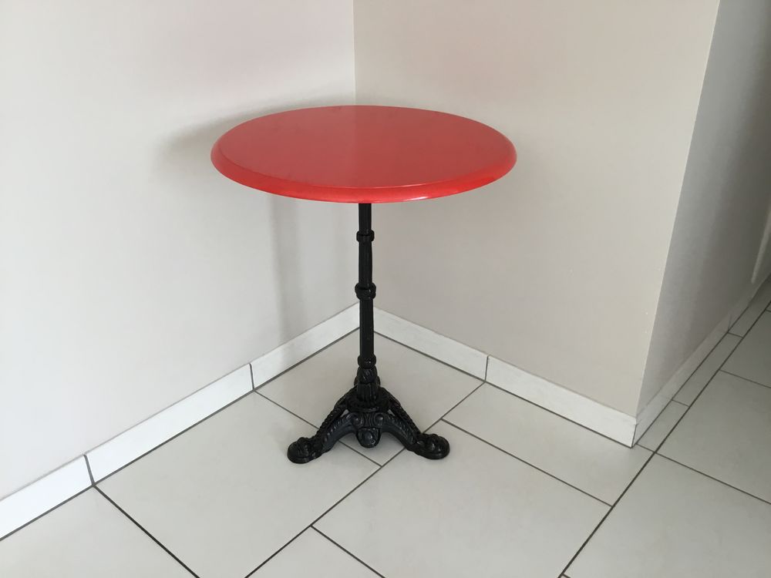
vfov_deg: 45.4
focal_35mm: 31
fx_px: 690
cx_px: 386
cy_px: 289
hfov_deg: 58.4
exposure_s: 1/33
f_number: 2.4
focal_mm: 3.3
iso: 25
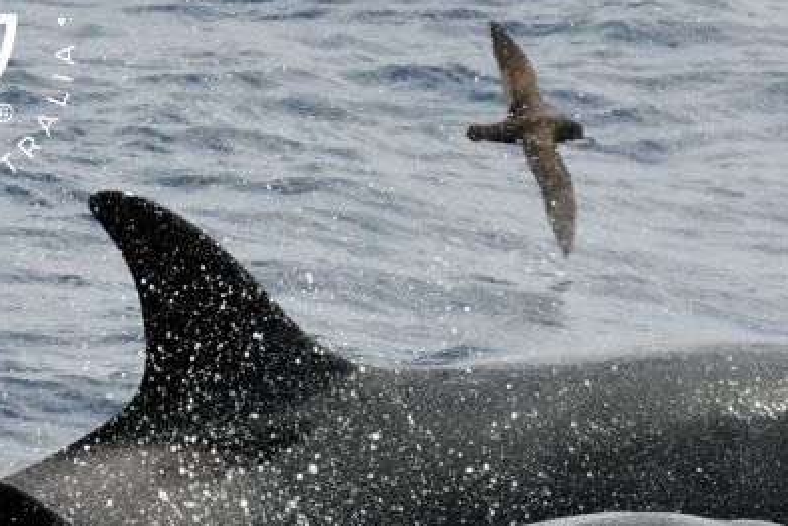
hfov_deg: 4.5
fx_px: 10024
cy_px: 433
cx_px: 571
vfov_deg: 3.0
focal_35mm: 458
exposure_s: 1/2000
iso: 360
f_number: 8
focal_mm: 150
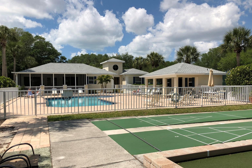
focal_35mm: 30
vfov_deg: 43.5
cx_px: 123
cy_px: 94
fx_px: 210
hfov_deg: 61.9
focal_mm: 4
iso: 20
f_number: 1.8
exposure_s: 1/3436
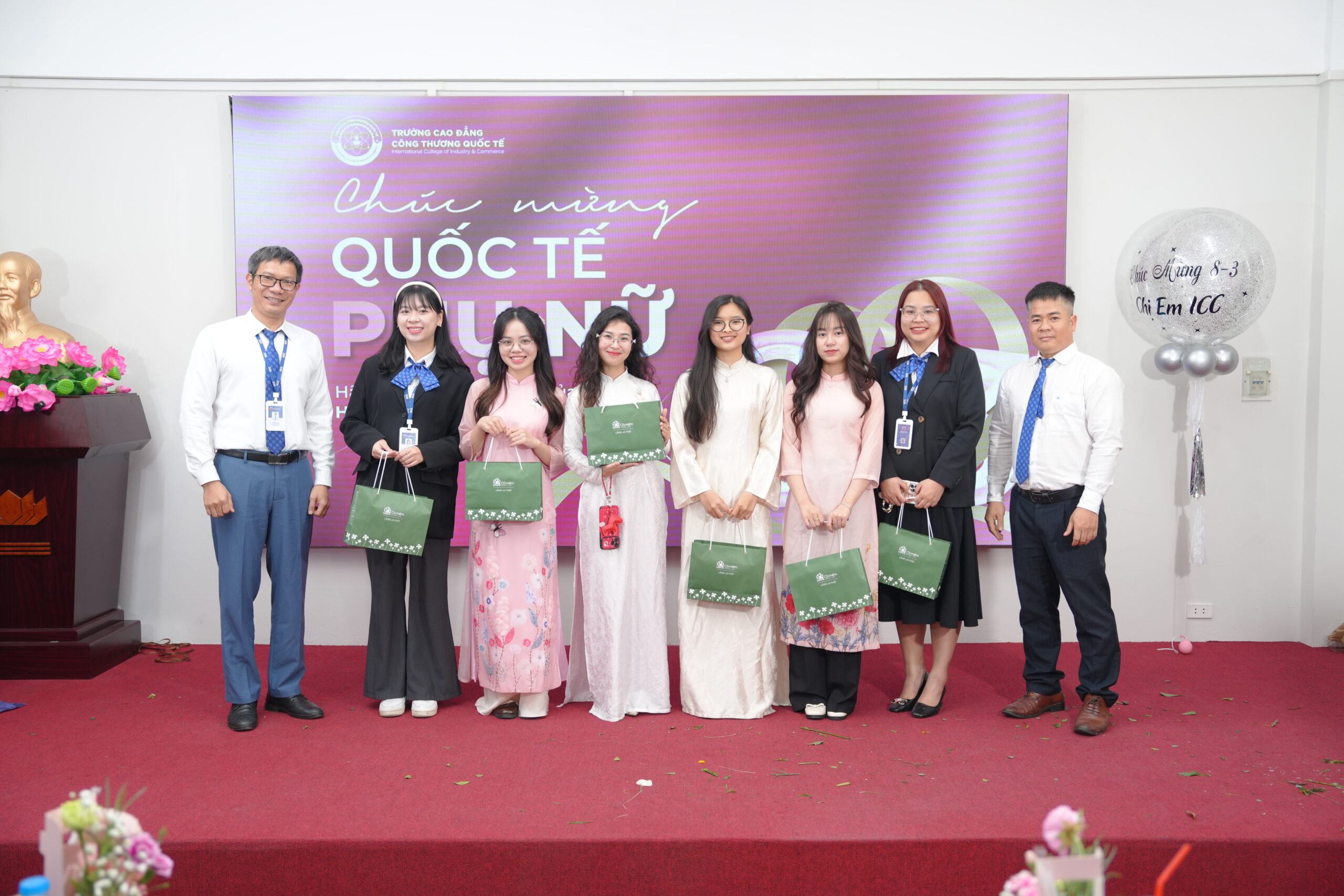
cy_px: 448
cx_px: 672
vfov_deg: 40.0
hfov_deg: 57.2
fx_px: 1232
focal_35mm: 33
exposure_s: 1/200
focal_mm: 33
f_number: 2.8
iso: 500
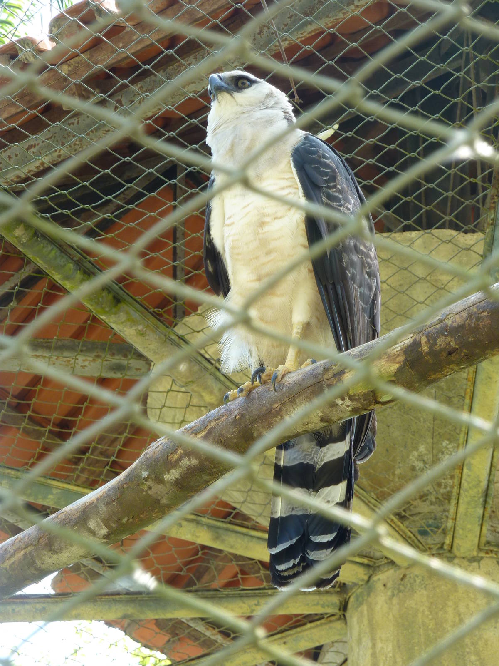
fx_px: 2633
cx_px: 250
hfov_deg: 10.8
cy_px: 333
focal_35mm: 137
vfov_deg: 14.4
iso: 100
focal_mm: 22.5
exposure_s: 1/50
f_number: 4.5
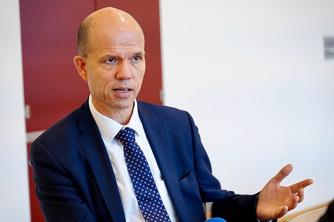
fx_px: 881
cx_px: 167
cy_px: 111
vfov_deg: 14.4
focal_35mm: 95
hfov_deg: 21.5
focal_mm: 95
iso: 1600
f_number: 4
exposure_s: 1/60
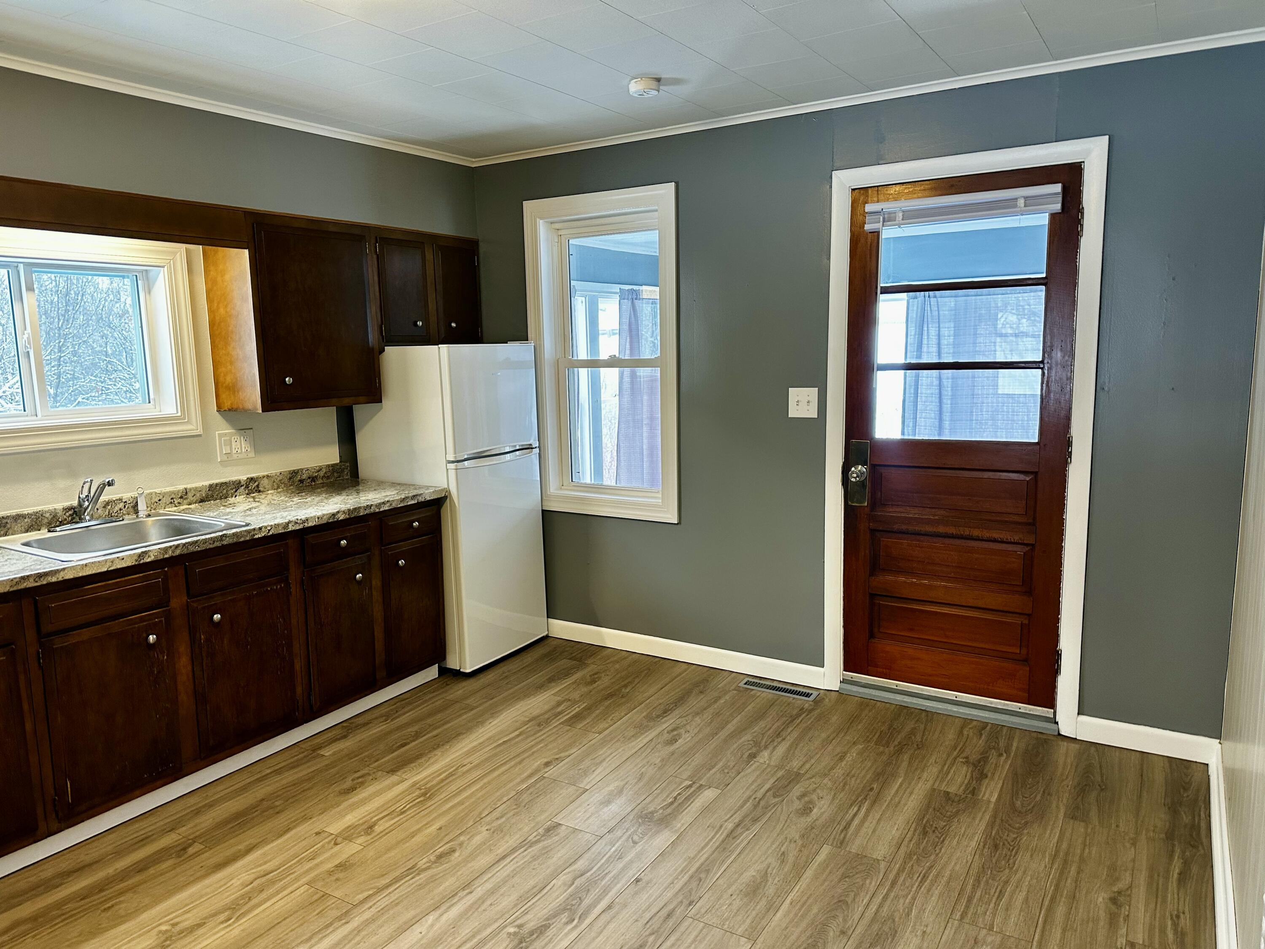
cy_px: 474
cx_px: 632
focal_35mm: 24
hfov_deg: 71.6
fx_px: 877
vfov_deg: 56.8
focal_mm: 6.86
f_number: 1.78
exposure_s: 1/60
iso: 200
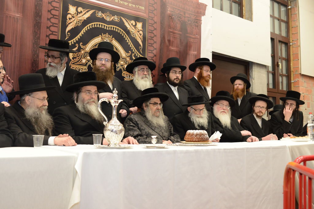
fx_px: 305
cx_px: 157
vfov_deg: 37.9
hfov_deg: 54.4
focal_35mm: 35
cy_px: 104
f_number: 5
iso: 2000
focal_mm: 35
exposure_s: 1/200
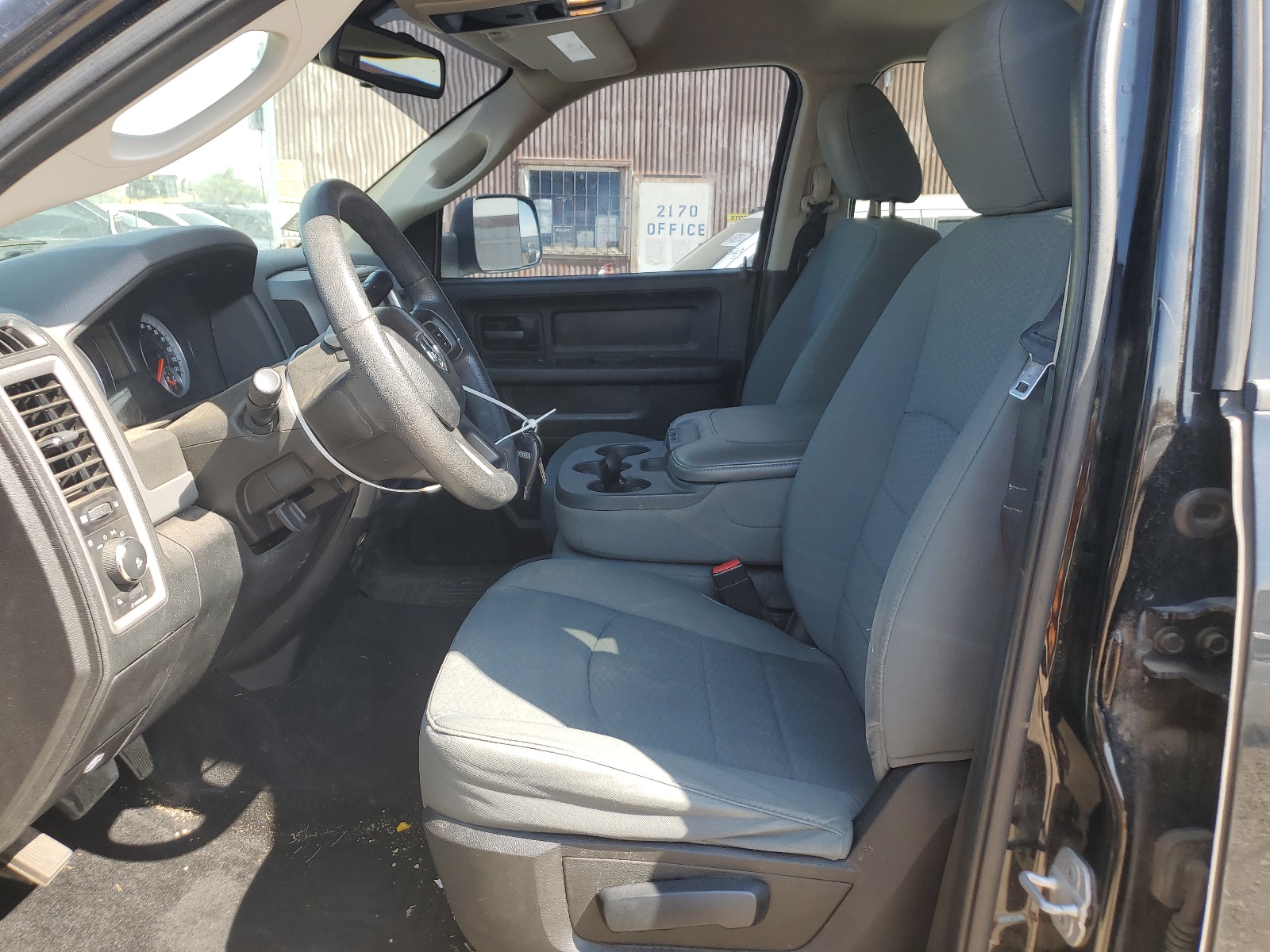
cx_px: 635
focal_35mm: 26
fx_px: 954
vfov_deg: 53.1
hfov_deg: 67.3
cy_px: 476
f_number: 1.5
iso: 50
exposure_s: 1/417
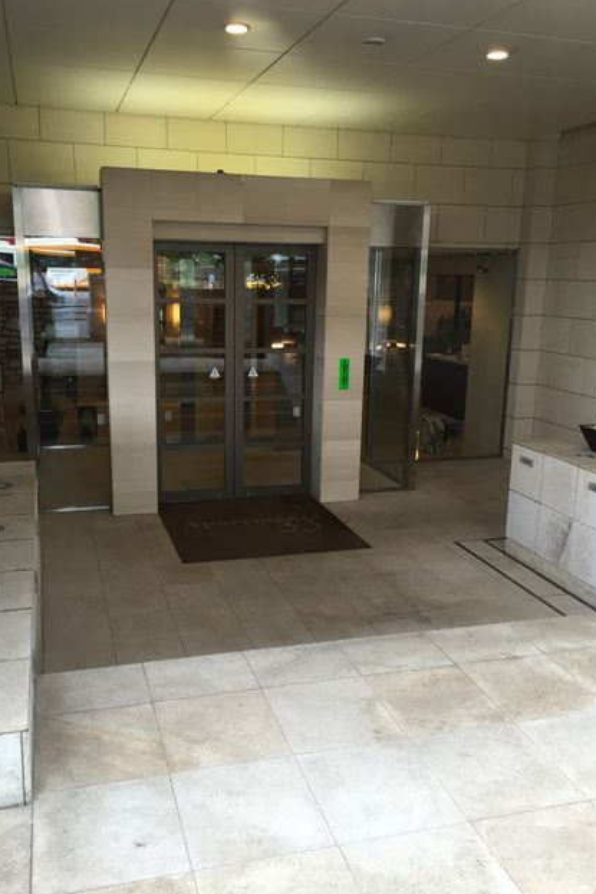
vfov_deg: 60.3
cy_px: 445
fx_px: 770
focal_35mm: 31
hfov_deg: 42.3
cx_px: 270
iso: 32
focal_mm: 4.15
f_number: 2.2
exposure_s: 1/30
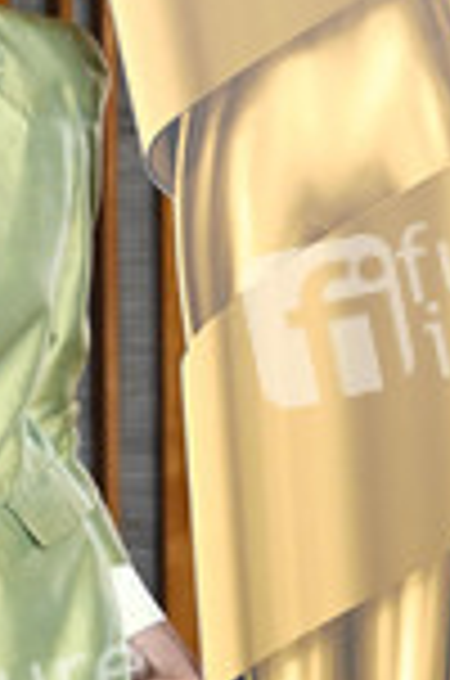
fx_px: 4238
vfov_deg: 9.1
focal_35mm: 225
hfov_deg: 6.1
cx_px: 63
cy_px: 77
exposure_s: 1/125
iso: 1250
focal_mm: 85
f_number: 5.6
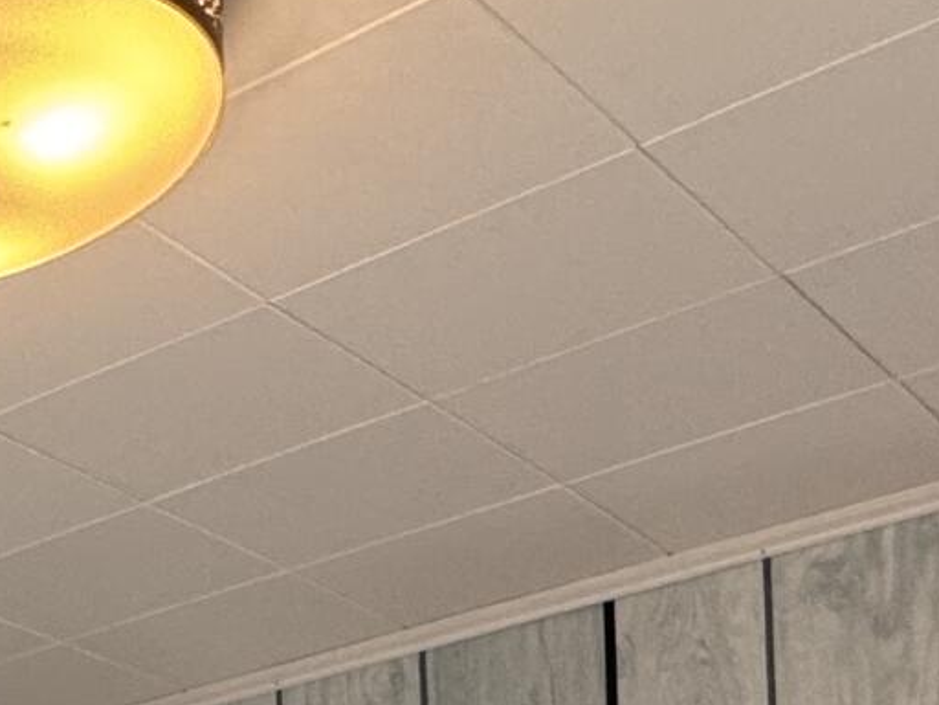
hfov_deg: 19.9
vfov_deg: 15.1
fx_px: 2224
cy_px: 1335
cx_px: -558
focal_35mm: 82
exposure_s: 1/99
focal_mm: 2.22
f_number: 2.2
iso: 160
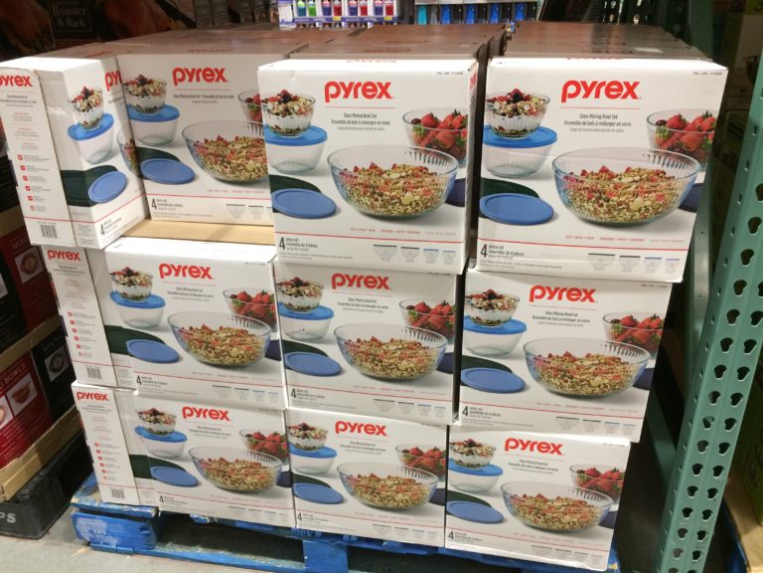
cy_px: 286
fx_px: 639
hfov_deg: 61.7
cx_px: 382
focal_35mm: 29
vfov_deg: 48.2
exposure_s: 1/33
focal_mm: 4.15
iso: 160
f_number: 2.2
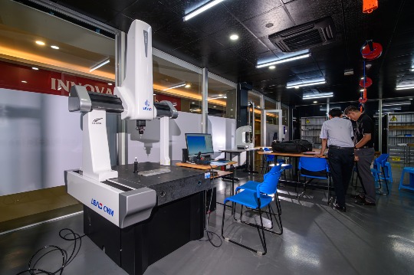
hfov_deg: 96.8
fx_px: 184
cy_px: 138
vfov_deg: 73.6
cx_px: 207
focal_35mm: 16
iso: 1600
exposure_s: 1/40
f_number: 16
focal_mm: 16
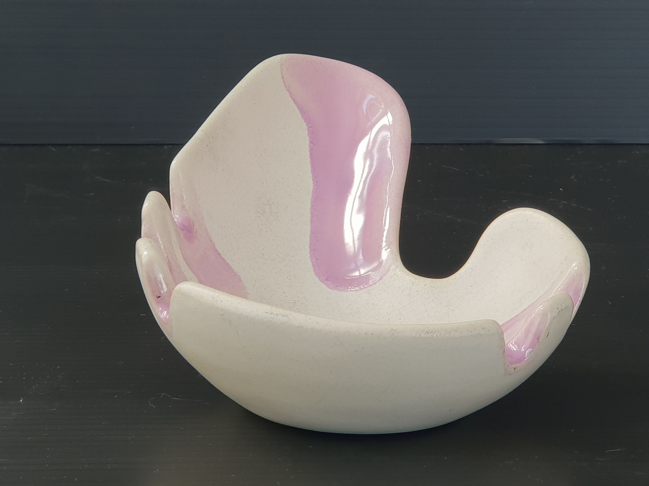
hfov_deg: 36.8
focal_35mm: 52
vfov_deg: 28.0
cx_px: 324
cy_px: 243
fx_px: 975
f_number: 2.4
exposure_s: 1/50
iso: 32
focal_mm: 6
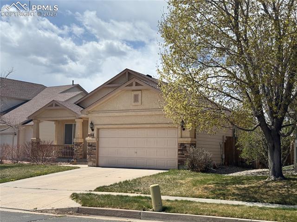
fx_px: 412
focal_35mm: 48
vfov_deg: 30.2
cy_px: 111
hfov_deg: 39.7
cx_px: 148
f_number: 1.78
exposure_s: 1/7092
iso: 64
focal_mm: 6.76
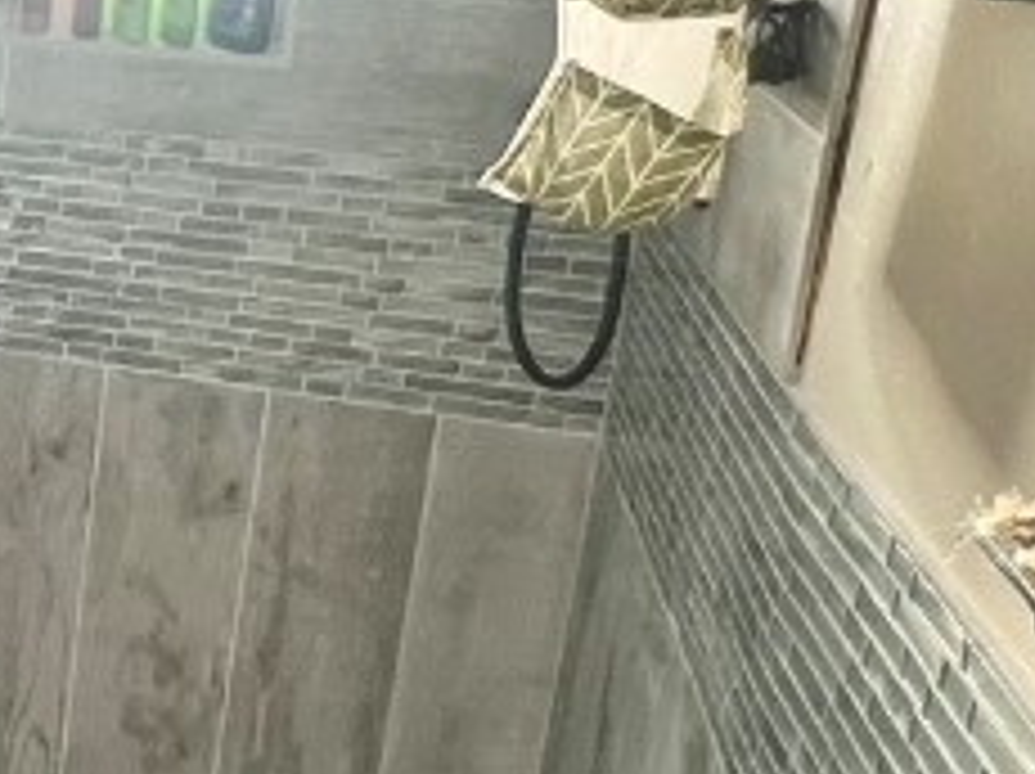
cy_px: 202
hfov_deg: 25.9
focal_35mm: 58
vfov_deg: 24.9
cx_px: -464
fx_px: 1732
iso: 125
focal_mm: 1.57
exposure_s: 1/60
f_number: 1.8
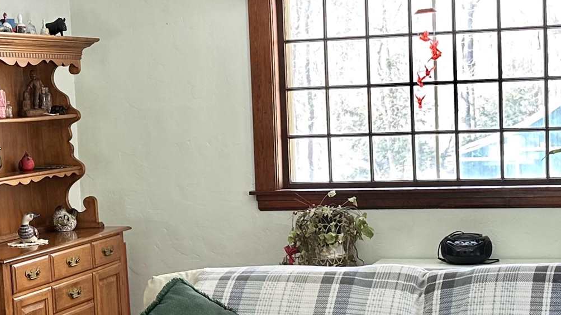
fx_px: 1190
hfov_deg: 26.5
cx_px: 331
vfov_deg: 15.1
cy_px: 191
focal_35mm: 80
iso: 100
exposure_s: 1/121
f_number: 1.78
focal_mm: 6.86
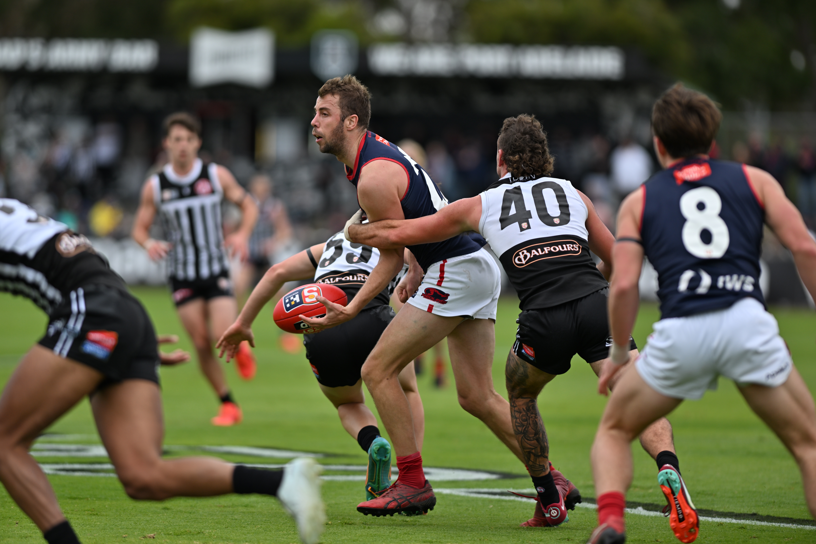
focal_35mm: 300
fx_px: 6799
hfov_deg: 6.9
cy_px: 272
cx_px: 408
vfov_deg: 4.6
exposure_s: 1/800
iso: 125
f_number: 2.8
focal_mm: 300
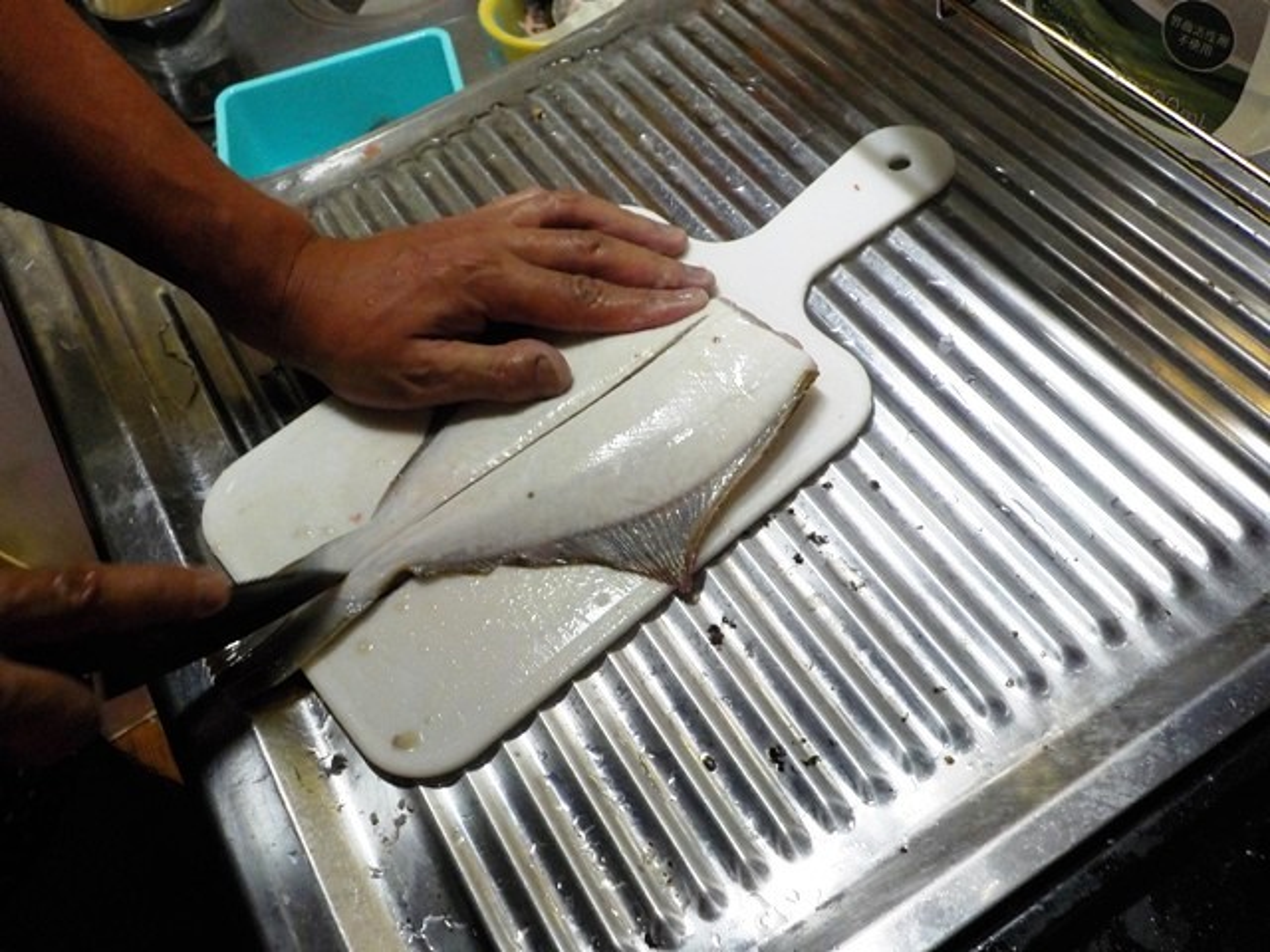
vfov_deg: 46.8
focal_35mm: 30
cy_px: 476
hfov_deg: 60.0
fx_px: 1101
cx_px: 635
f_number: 3.3
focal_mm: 4.1
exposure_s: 1/30
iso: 360
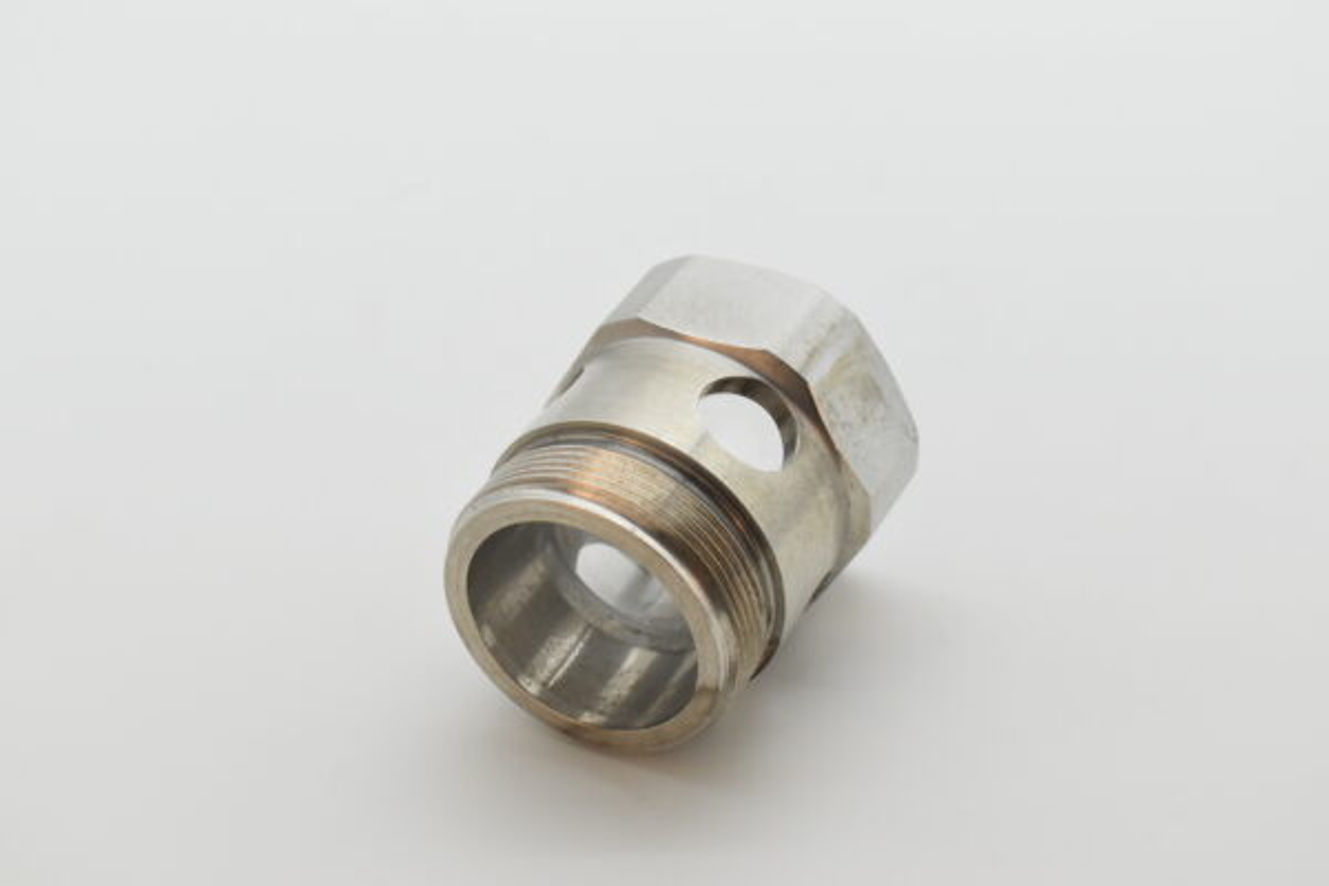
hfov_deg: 29.2
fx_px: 2547
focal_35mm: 69
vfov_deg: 19.7
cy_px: 443
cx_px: 664
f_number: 8
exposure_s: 1/1600
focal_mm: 46
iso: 1600
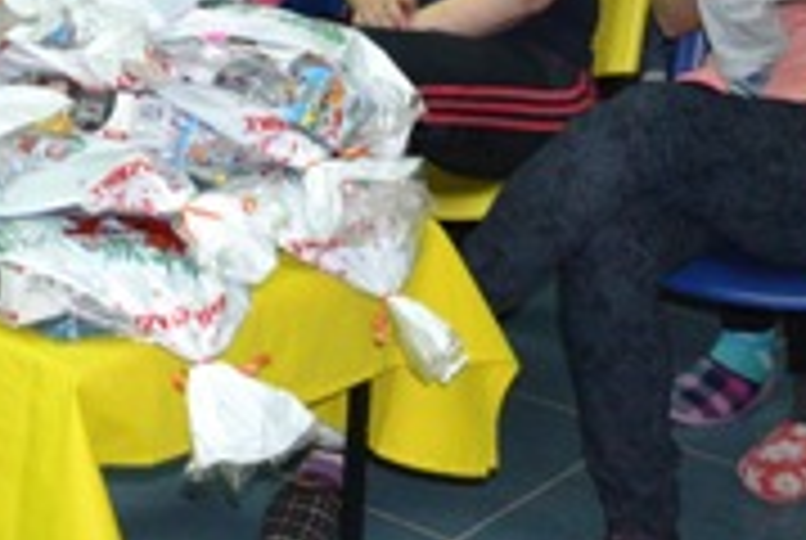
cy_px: -295
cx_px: 9
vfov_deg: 12.2
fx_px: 2400
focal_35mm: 107
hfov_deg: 18.6
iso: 2800
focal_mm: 20
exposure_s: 1/60
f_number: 3.8
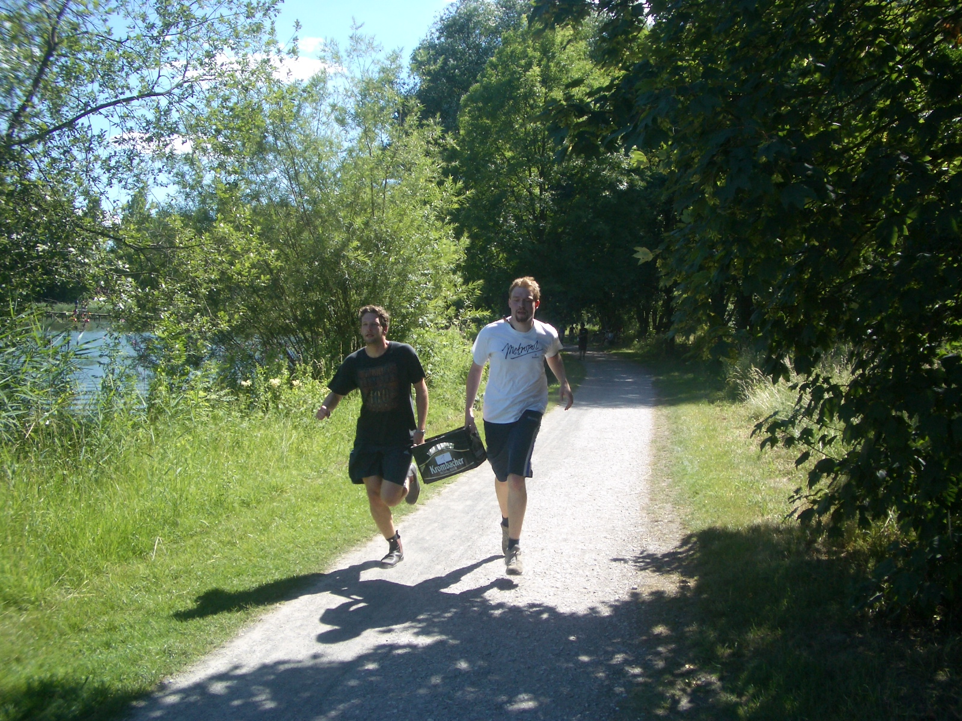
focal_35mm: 35
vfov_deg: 40.7
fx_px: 973
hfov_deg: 52.6
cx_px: 481
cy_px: 360
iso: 50
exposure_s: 1/250
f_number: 4.3
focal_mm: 5.8
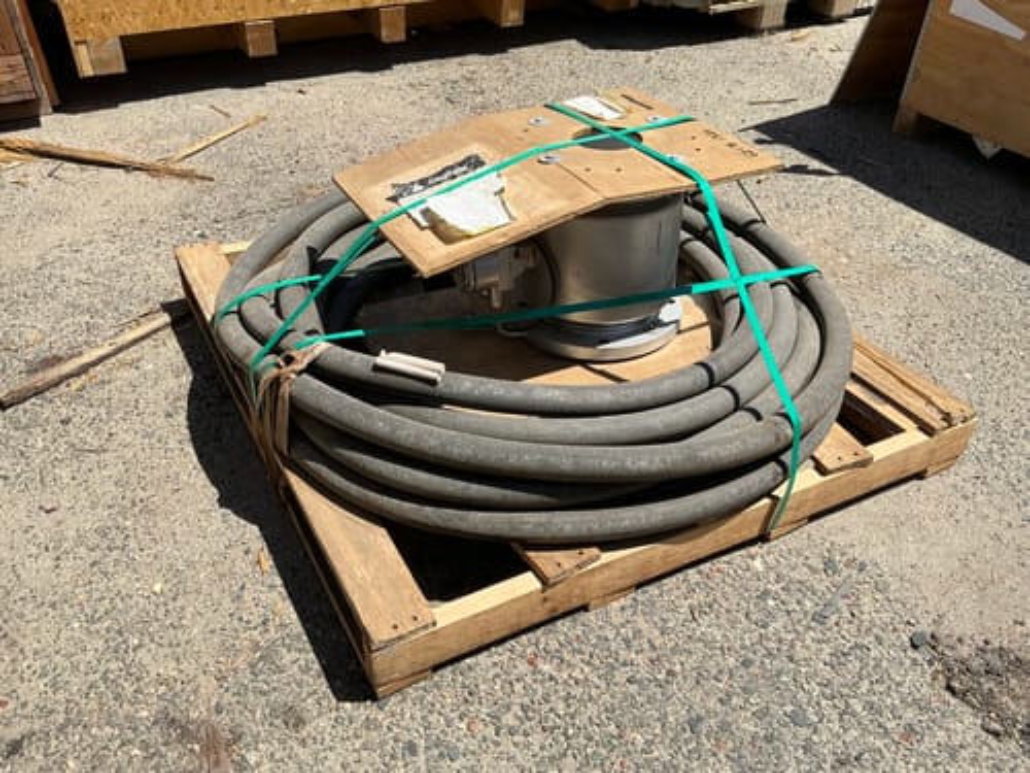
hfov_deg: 63.4
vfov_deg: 49.7
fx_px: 833
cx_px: 515
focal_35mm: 28
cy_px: 386
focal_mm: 3
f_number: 1.8
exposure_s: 1/1412
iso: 16
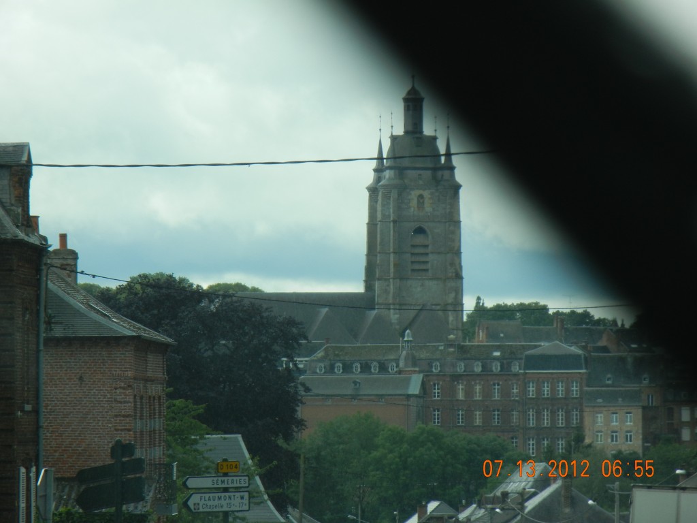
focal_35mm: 300
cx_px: 348
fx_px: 6041
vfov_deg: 5.0
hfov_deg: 6.6
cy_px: 262
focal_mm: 54
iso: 160
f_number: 5.6
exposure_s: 1/333
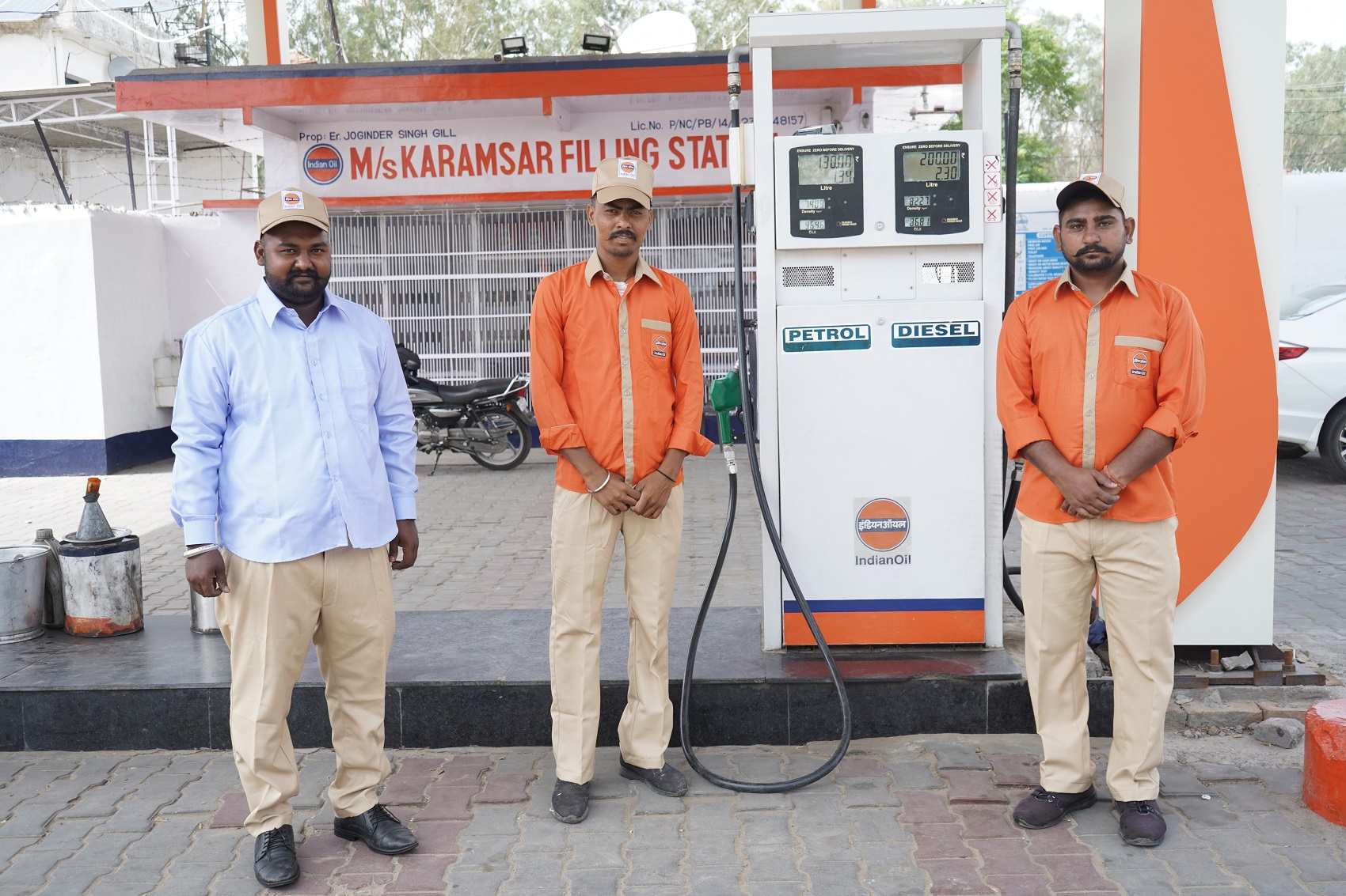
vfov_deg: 38.9
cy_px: 448
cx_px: 673
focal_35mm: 34
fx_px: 1271
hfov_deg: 55.8
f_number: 5.6
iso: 160
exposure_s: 1/125
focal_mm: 34
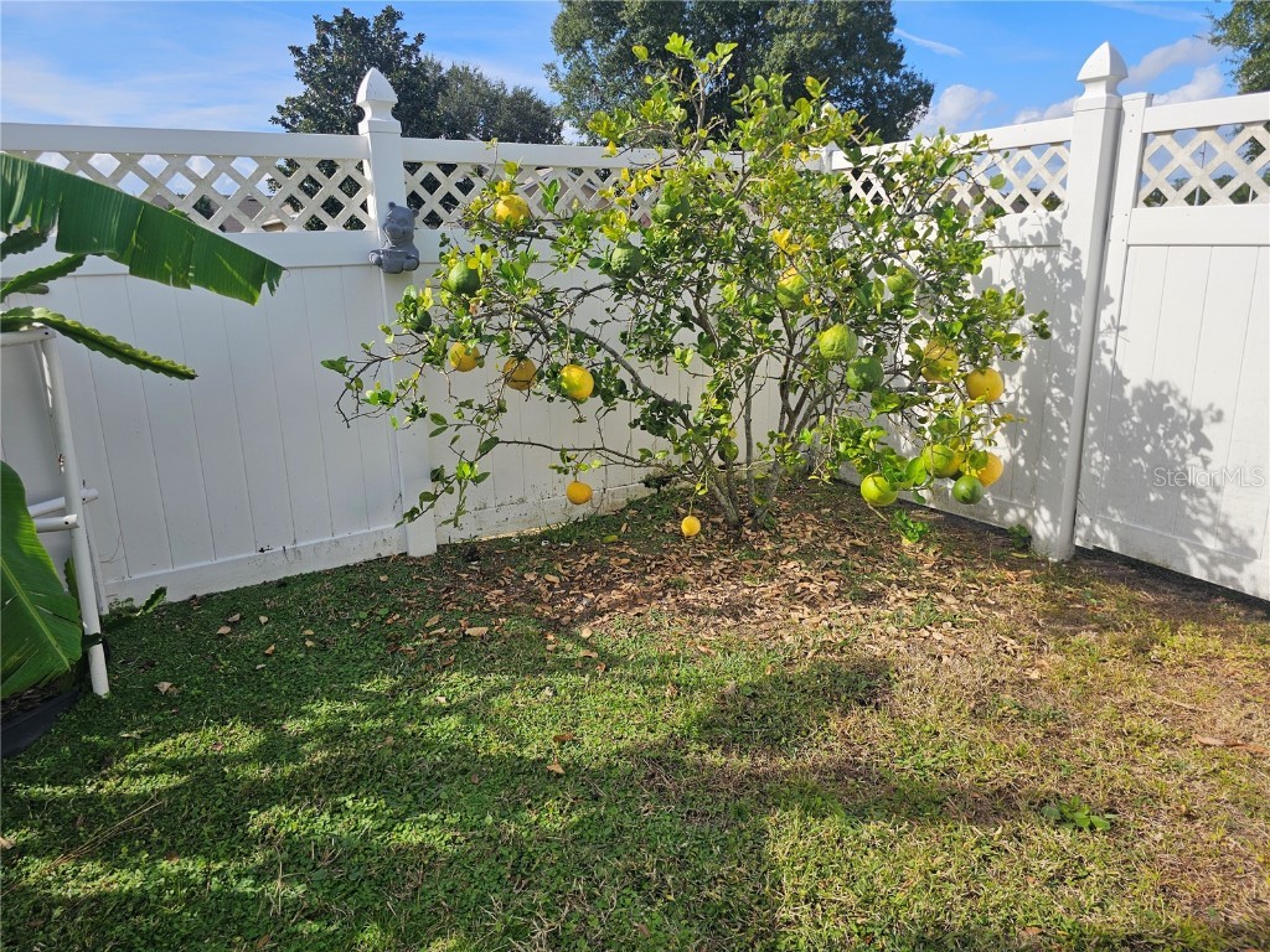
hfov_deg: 73.9
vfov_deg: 58.9
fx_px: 844
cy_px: 476
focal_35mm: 23
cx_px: 635
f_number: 1.7
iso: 10
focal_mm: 6.3
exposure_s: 1/643
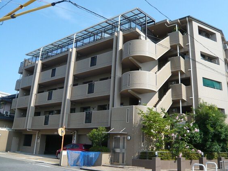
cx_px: 121
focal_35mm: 30
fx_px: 198
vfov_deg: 46.8
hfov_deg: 59.9
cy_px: 83
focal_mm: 4.6
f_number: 2.8
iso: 100
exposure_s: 1/800
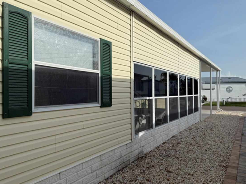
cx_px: 109
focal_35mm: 28
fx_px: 199
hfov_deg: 63.3
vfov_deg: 49.7
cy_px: 89
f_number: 1.78
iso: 80
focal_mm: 6.76
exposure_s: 1/6711
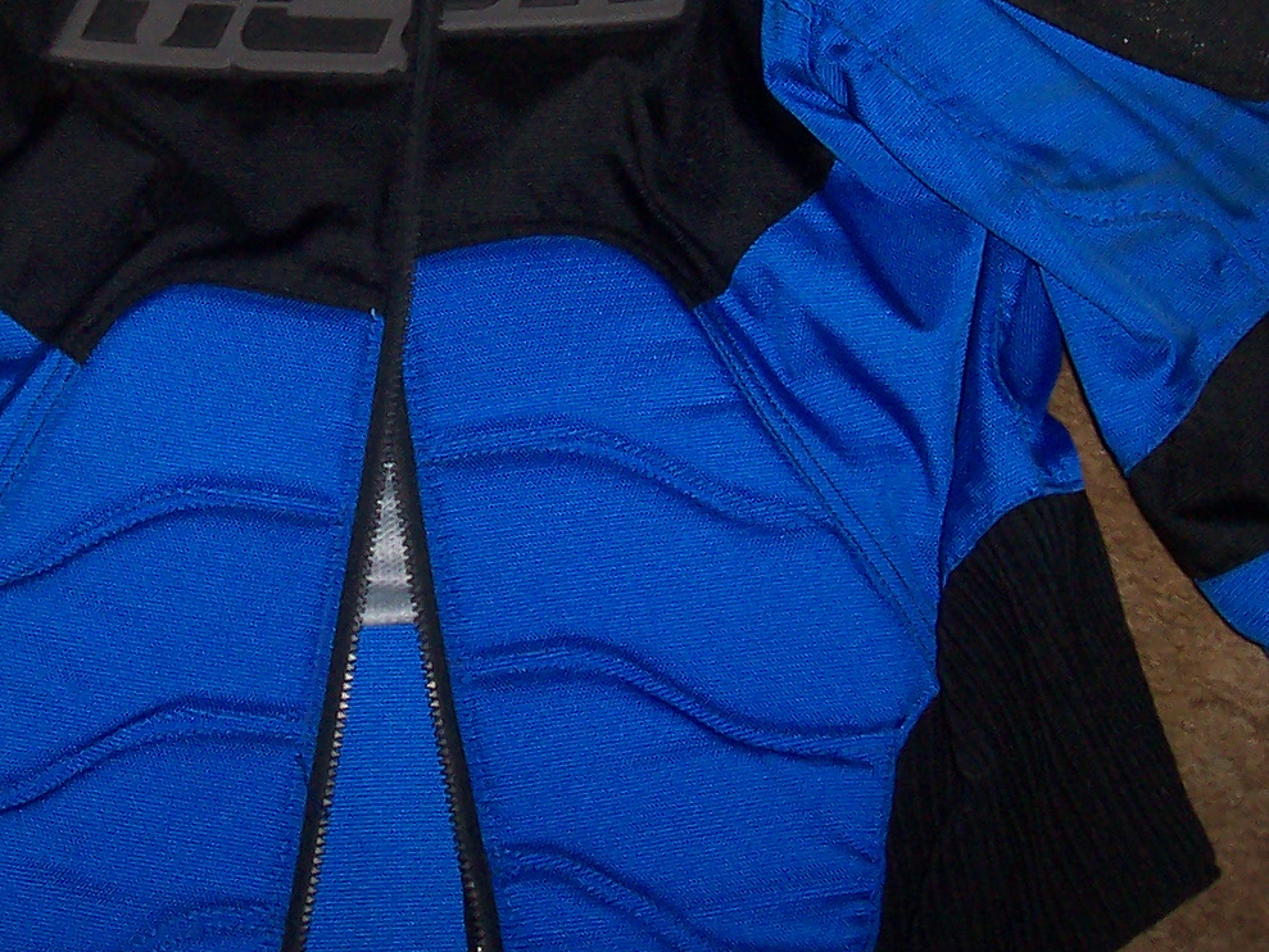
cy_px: 182
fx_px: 2786
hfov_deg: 25.6
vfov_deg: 19.2
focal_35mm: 76
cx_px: 467
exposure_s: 1/60
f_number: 2.8
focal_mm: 5.6
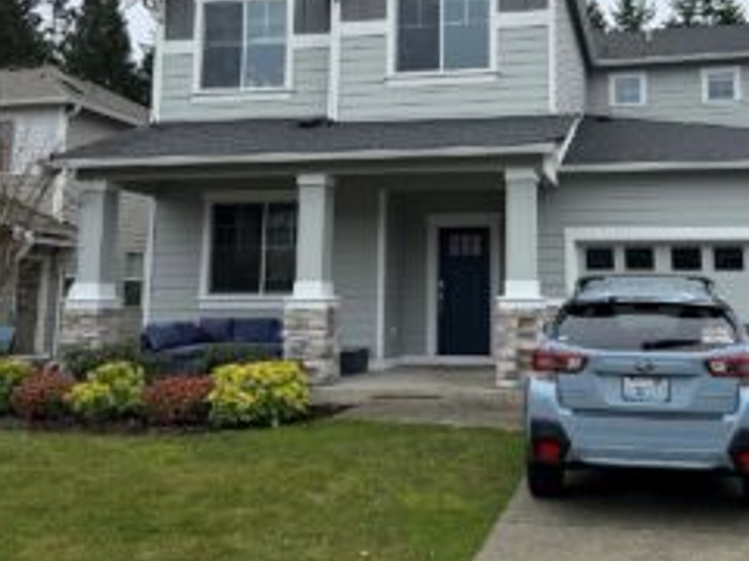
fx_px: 865
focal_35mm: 40
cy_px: 171
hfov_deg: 46.2
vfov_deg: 35.5
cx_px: 484
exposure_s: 1/1060
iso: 80
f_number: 1.78
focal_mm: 6.76
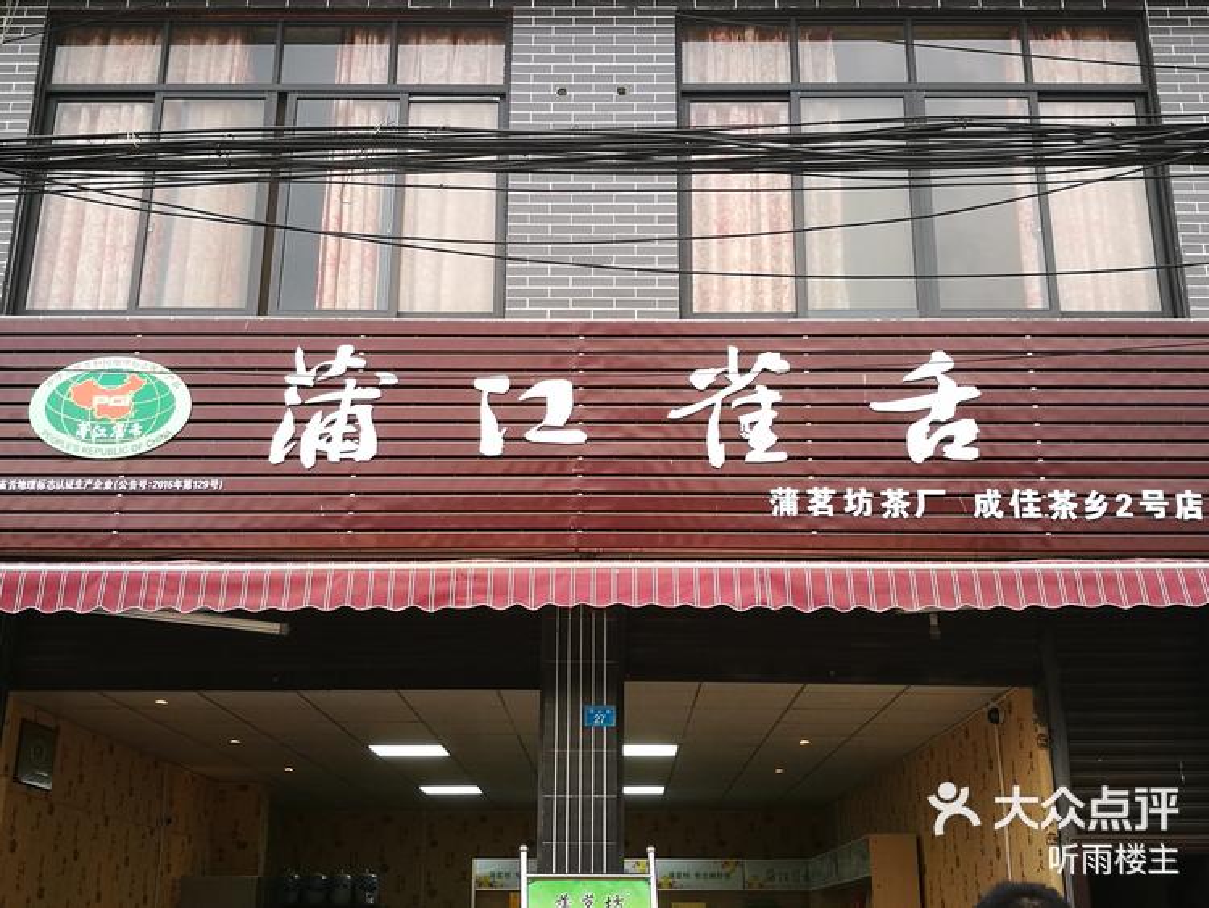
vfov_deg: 36.8
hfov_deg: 47.8
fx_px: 1363
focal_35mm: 39
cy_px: 454
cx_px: 604
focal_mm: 4.5
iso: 80
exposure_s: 1/60.2
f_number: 2.2
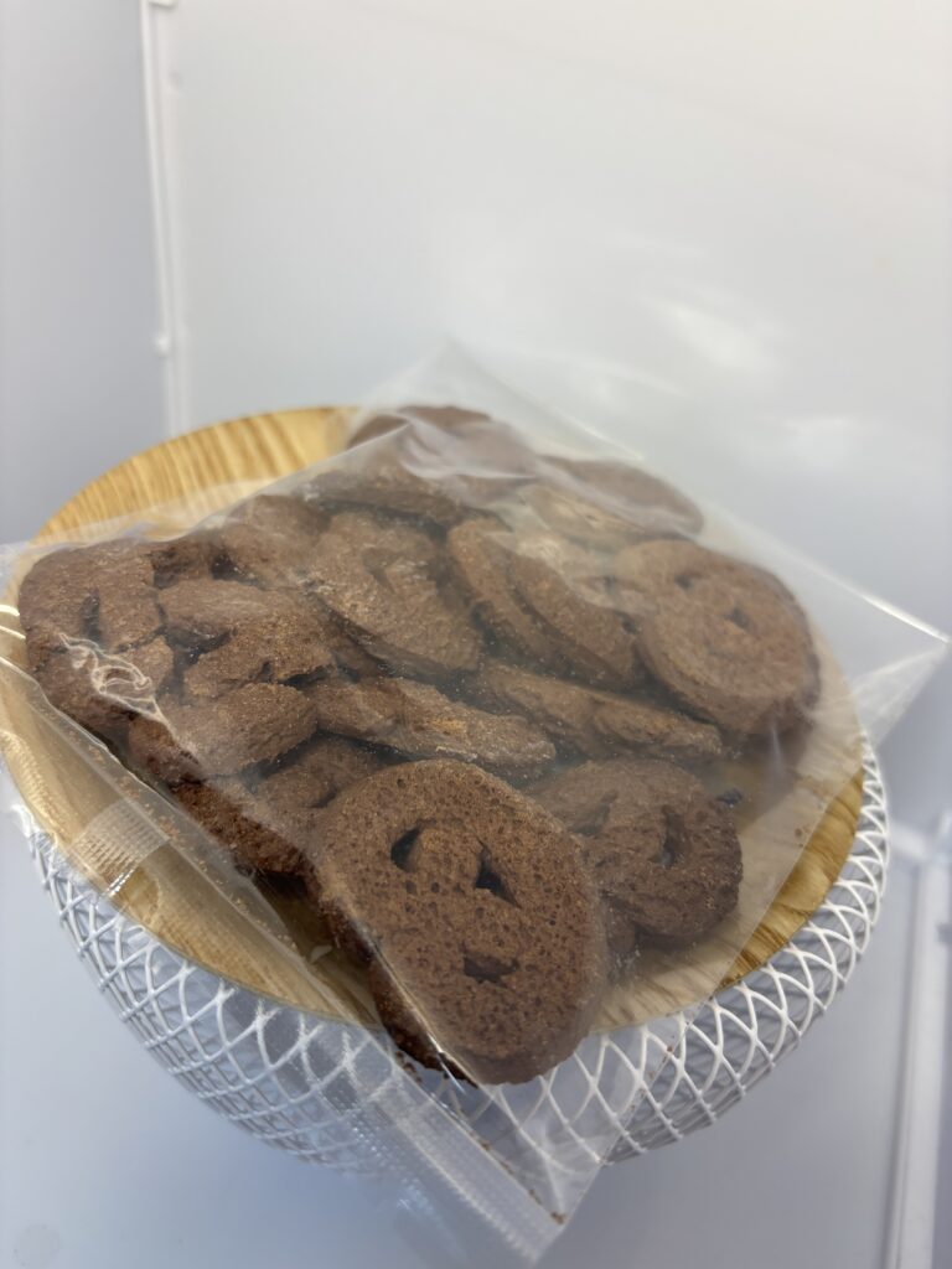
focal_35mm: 26
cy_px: 634
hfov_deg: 53.1
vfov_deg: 67.3
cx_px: 476
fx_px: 953
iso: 100
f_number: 1.6
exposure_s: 1/121
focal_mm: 5.96
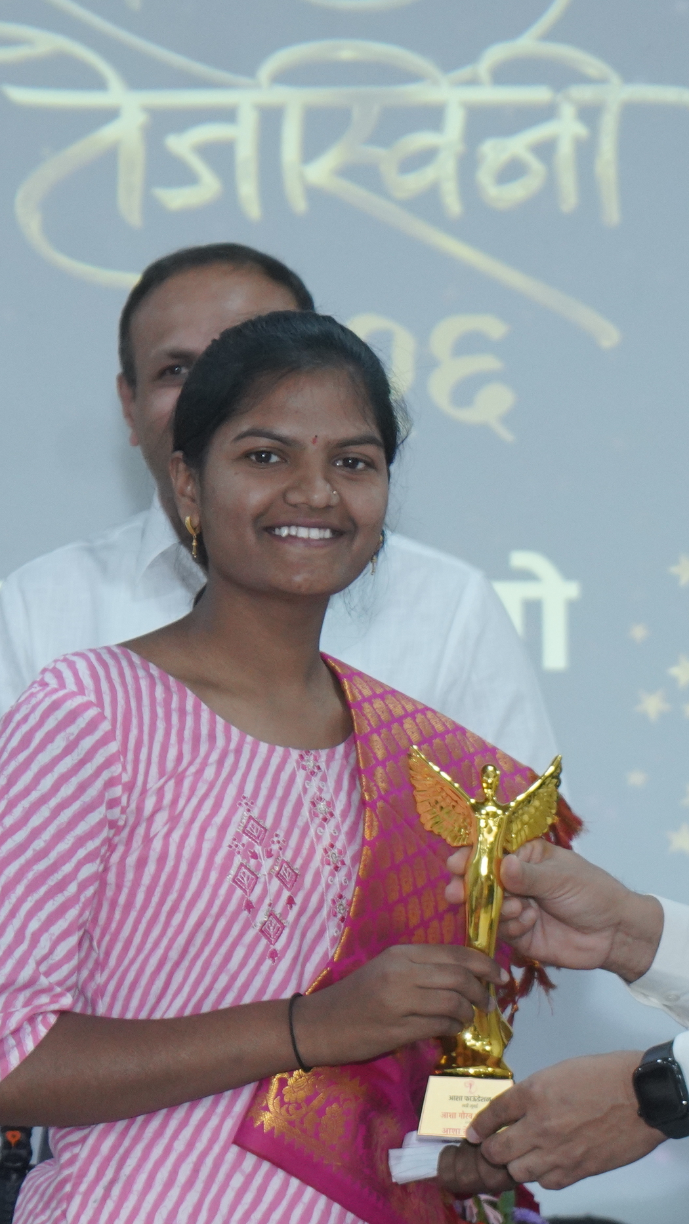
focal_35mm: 203
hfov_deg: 6.0
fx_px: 6594
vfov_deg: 10.6
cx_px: 250
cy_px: 955
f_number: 5
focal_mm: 70
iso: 2000
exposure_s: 1/125
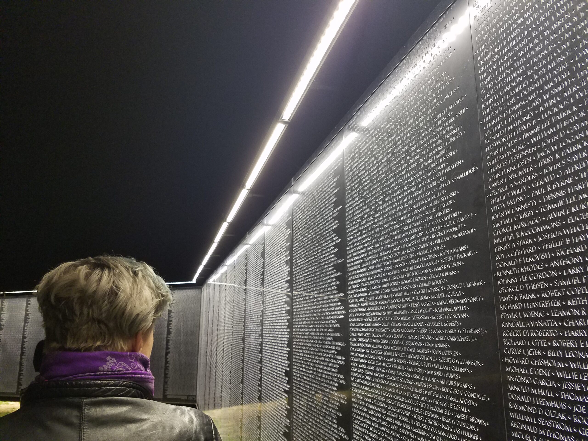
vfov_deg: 53.1
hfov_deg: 67.3
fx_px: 442
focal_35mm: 26
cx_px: 294
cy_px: 220
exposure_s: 1/30
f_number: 1.7
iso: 160
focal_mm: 4.2
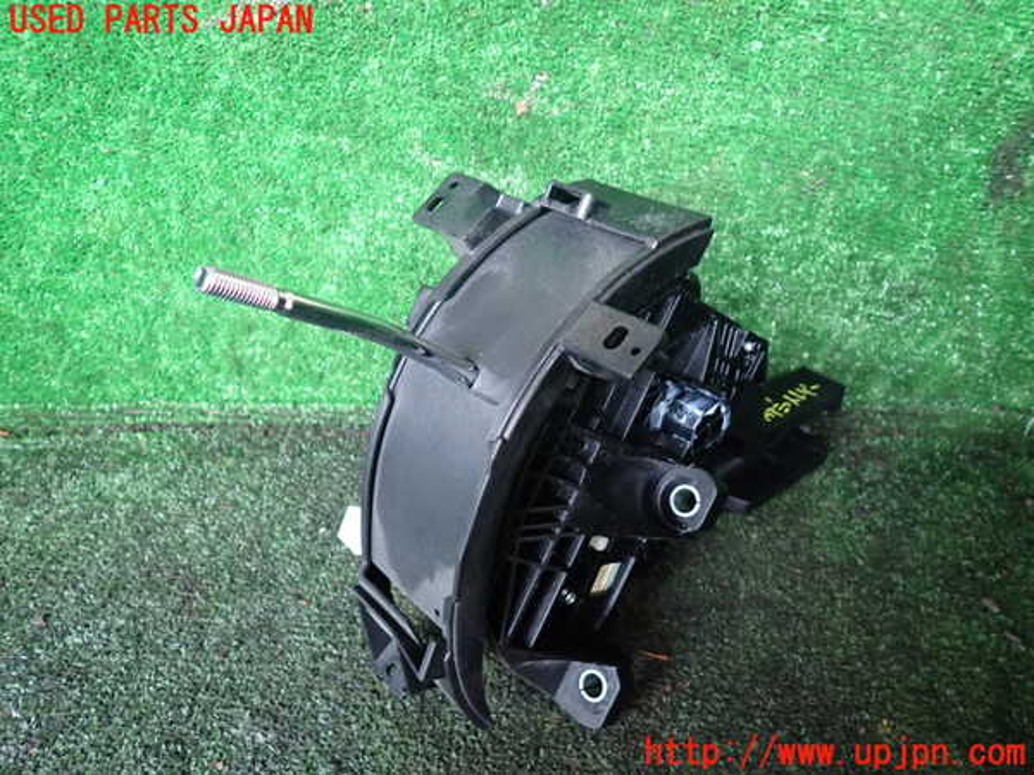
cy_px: 388
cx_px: 517
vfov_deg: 54.9
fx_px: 747
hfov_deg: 69.4
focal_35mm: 25
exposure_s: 1/30
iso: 640
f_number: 2
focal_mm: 4.5
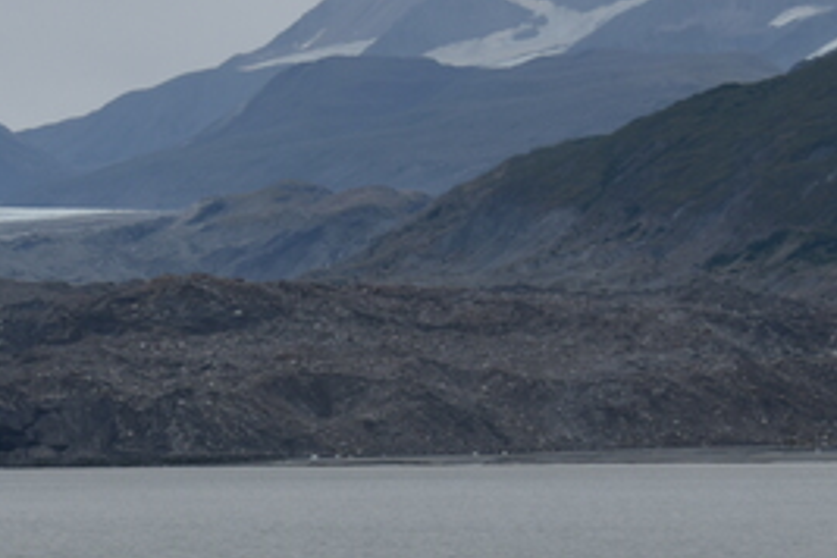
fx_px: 7253
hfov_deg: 6.6
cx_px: -141
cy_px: 339
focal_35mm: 312
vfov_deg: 4.4
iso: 100
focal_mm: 65
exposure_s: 1/200
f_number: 7.1
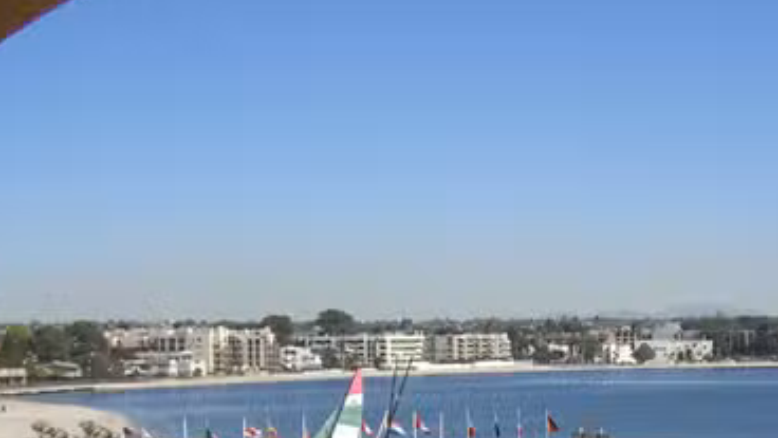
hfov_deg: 26.0
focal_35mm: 81
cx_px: 531
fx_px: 1671
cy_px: 491
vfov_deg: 14.5
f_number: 4.3
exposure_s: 1/800
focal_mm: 6.2
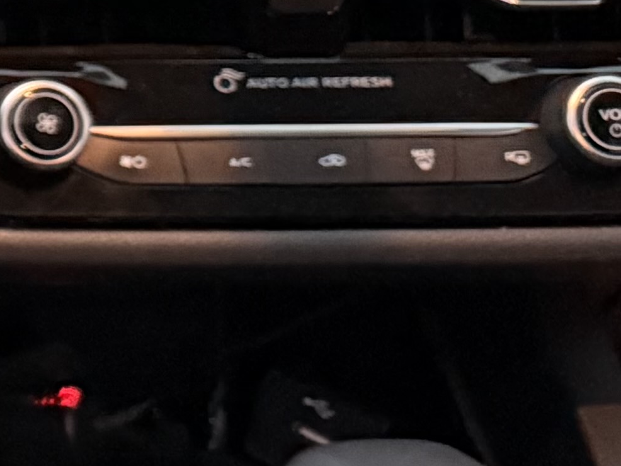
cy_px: -33
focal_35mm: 139
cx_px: -955
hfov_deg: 11.3
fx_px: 2494
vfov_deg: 10.6
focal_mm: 6.76
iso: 800
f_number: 1.78
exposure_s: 1/37
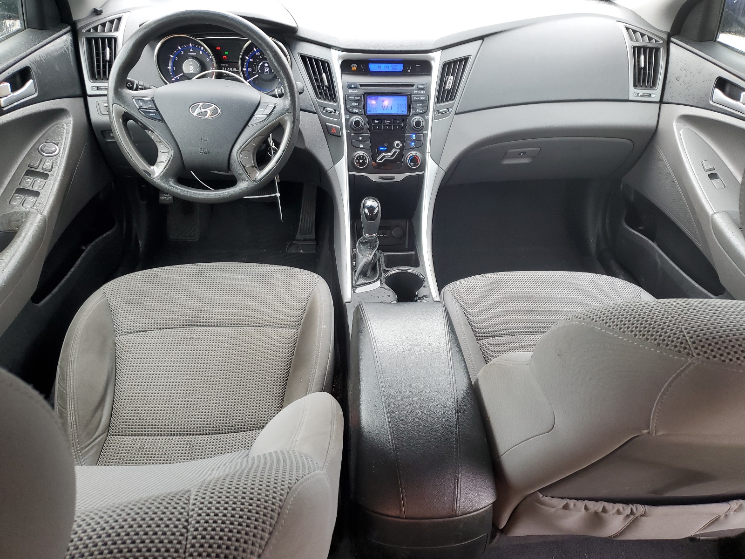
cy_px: 280
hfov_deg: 67.3
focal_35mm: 26
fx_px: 560
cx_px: 372
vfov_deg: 53.1
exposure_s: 1/60.2
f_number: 1.5
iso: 65
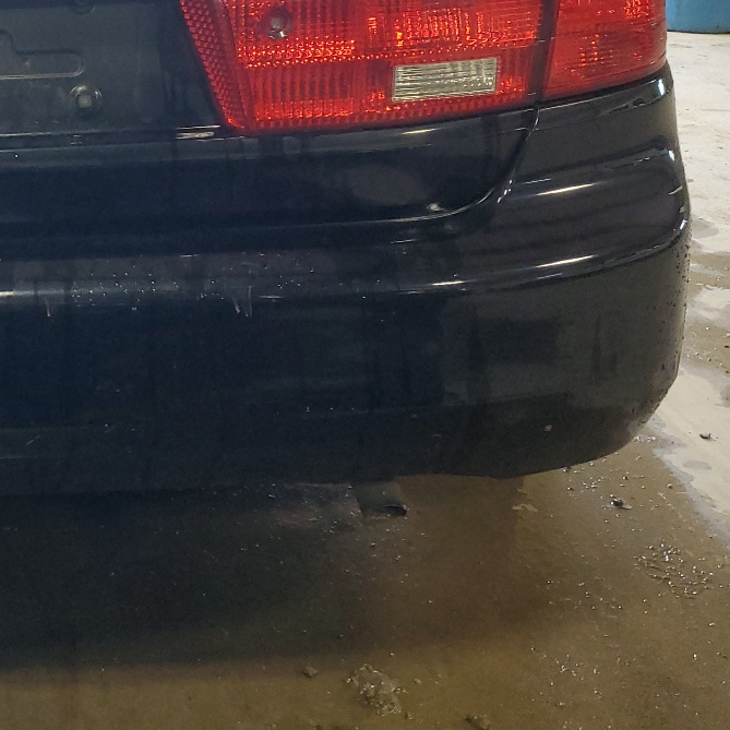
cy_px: 109
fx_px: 1312
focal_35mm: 55
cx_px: -14
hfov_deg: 28.9
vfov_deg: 30.1
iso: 147
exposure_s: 1/60.2
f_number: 1.5
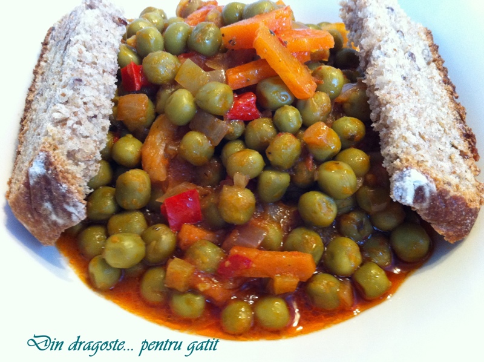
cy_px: 181
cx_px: 242
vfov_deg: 40.6
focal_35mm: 35
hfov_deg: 52.7
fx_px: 489
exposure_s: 1/15
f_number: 2.8
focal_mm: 3.85
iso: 320
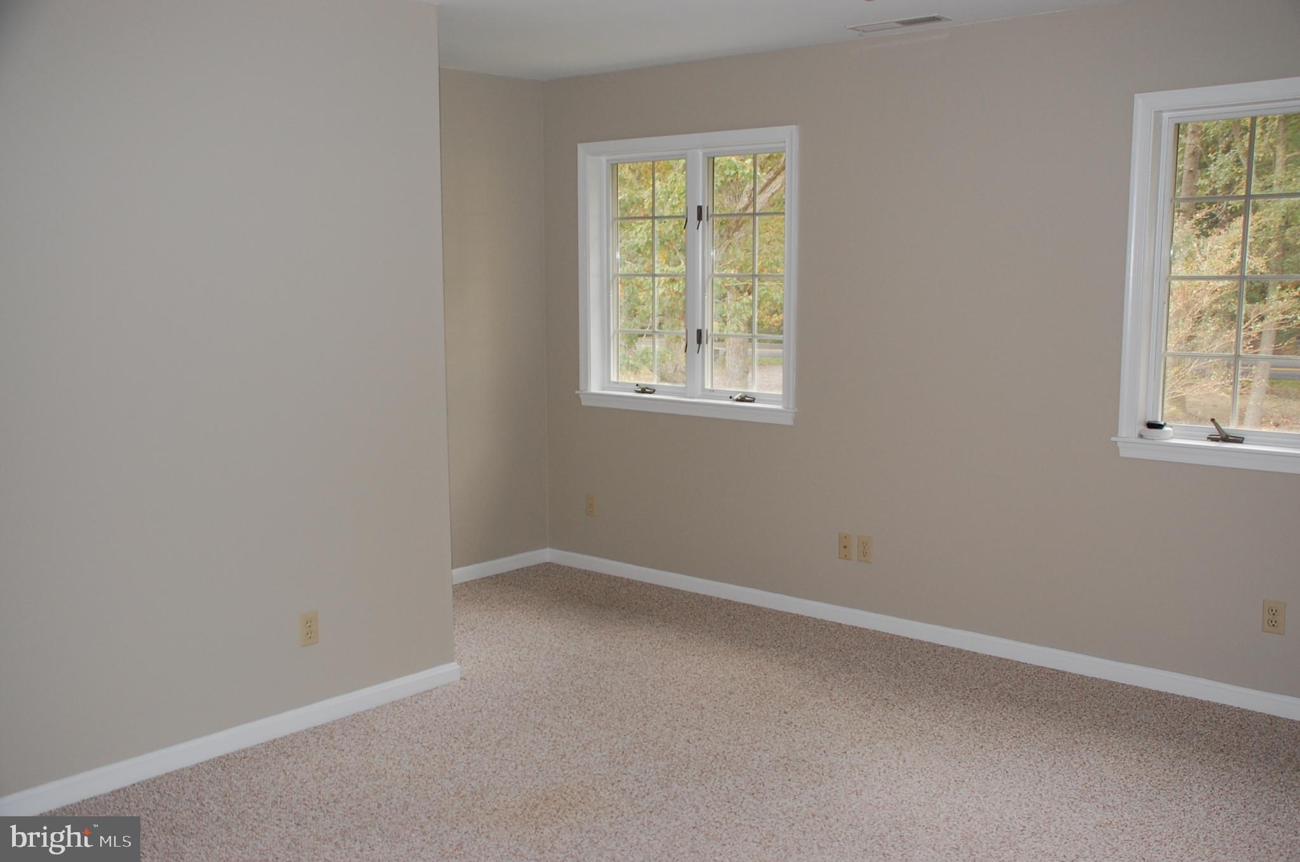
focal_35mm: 33
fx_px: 1190
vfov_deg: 39.8
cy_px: 431
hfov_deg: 57.3
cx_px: 650
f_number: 3.8
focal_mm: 22
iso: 400
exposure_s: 1/60
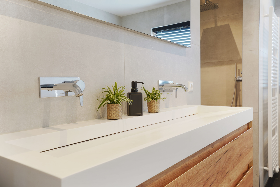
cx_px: 140
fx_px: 226
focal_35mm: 29
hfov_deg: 63.7
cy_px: 94
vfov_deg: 45.0
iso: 200
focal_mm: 29
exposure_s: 1/13
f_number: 11
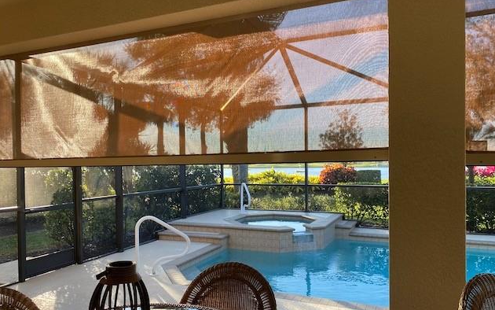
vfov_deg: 44.5
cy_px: 172
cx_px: 251
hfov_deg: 66.5
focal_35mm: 28
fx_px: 378
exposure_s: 1/173
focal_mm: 4.25
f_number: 1.8
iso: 32
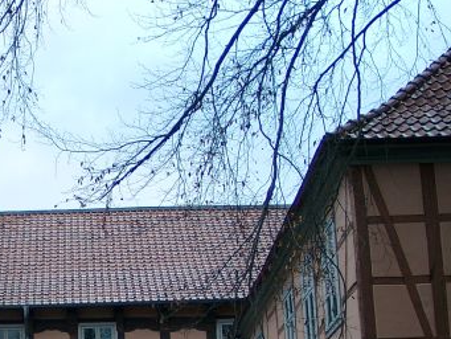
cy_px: 306
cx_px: 8
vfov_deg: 17.7
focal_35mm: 82
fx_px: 1069
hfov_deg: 22.9
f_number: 2
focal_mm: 7.39
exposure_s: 1/56.6
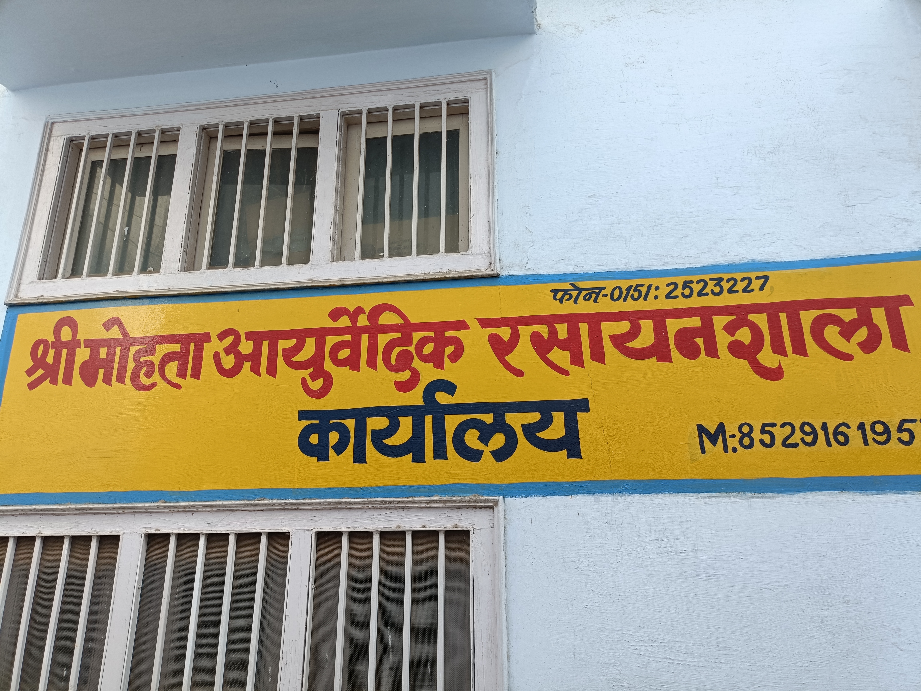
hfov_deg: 69.4
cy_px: 346
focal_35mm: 25
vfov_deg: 54.9
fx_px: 665
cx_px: 460
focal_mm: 4.7
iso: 80
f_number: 1.7
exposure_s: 1/100
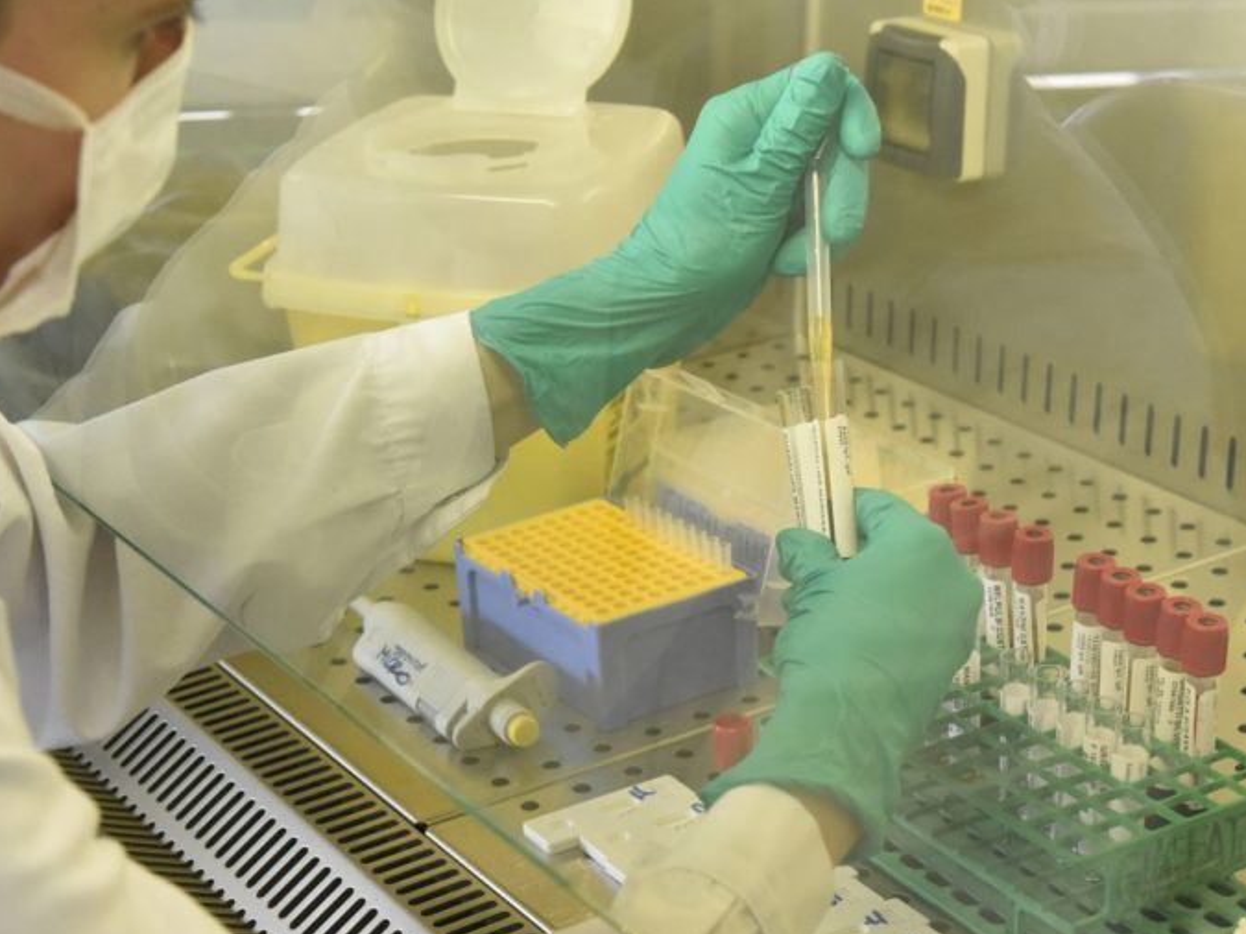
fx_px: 1655
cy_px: 472
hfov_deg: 41.2
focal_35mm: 46
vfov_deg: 31.5
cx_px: 583
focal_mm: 42
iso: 3200
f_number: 5.6
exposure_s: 1/200
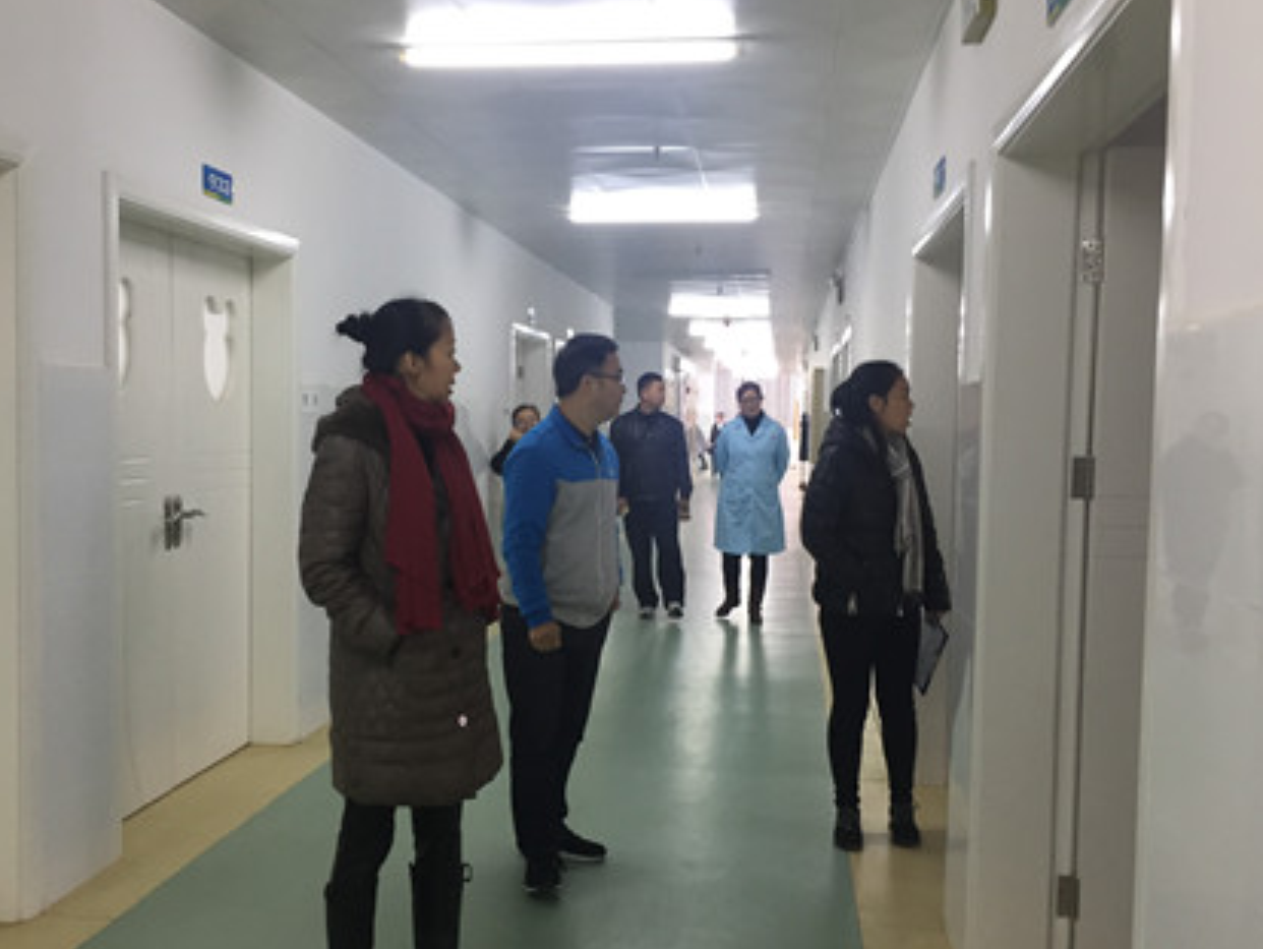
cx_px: 577
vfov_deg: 40.7
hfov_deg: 52.5
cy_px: 499
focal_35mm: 35
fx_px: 1278
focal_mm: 4.15
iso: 125
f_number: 2.2
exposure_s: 1/33
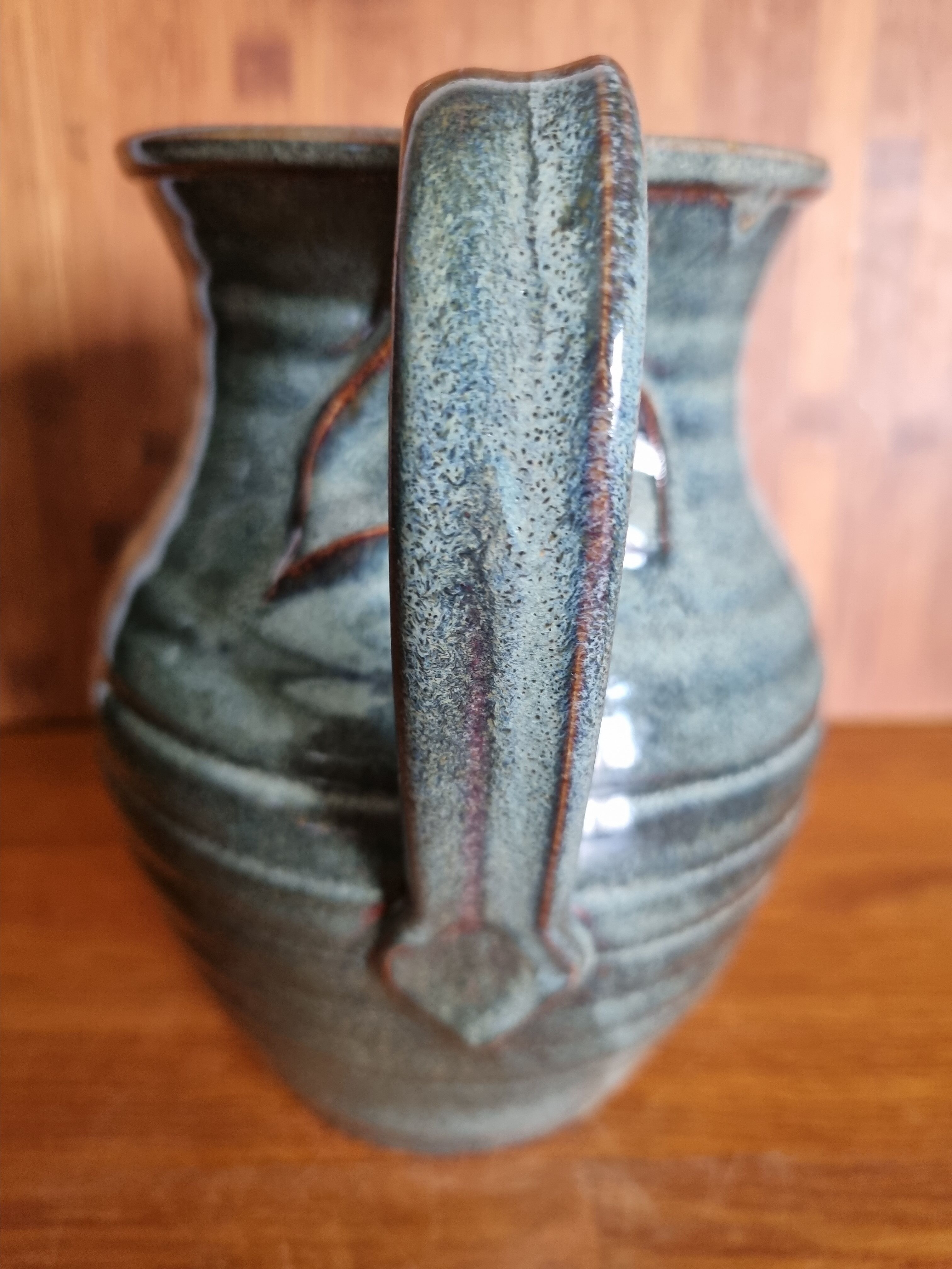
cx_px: 476
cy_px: 634
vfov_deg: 67.3
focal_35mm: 26
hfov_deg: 53.1
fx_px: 953
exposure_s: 1/50
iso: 500
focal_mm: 5.4
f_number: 1.8
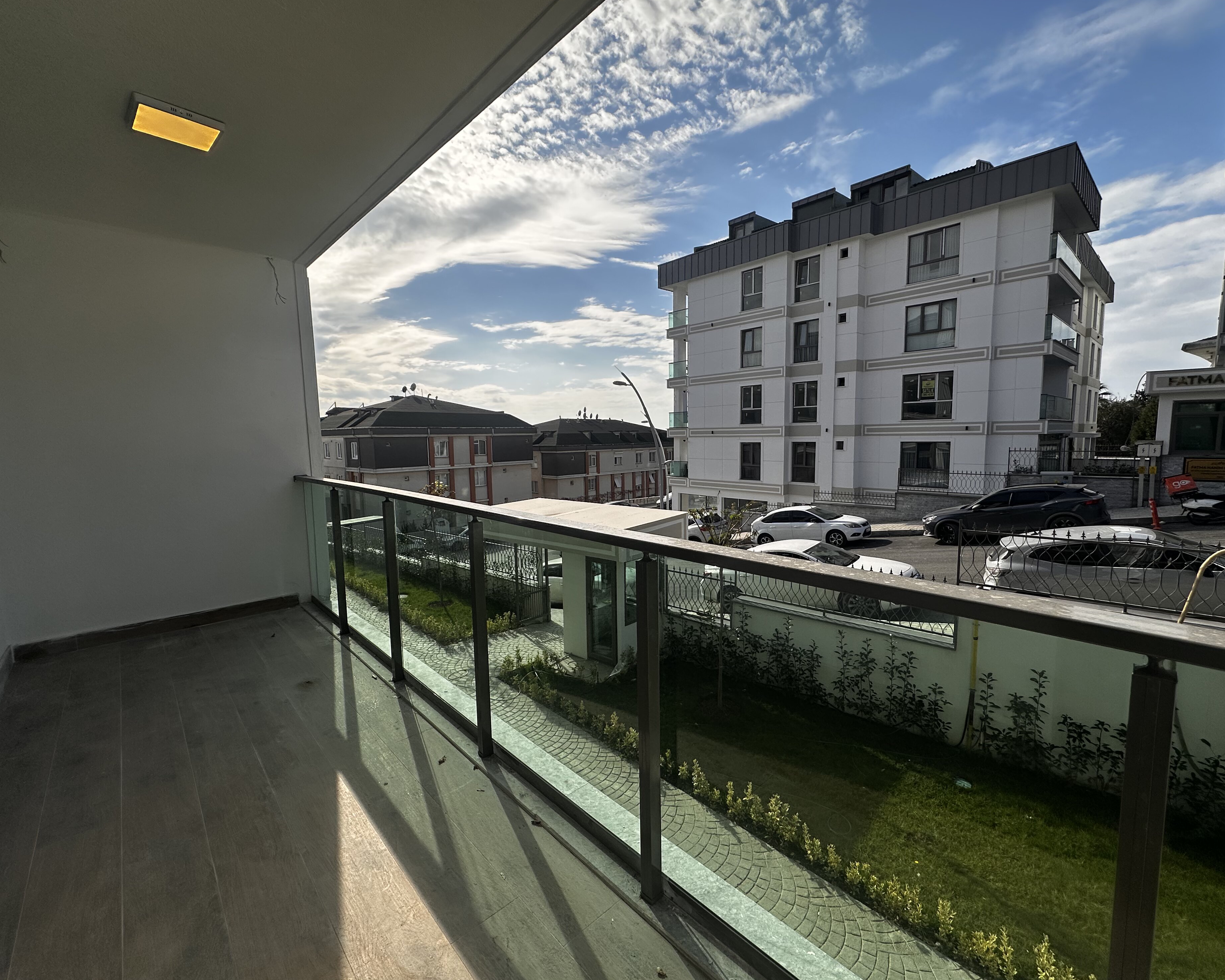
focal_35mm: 15
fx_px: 544
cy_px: 489
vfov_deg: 84.0
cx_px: 618
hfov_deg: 96.8
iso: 50
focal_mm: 2.22
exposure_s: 1/3040
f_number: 2.2
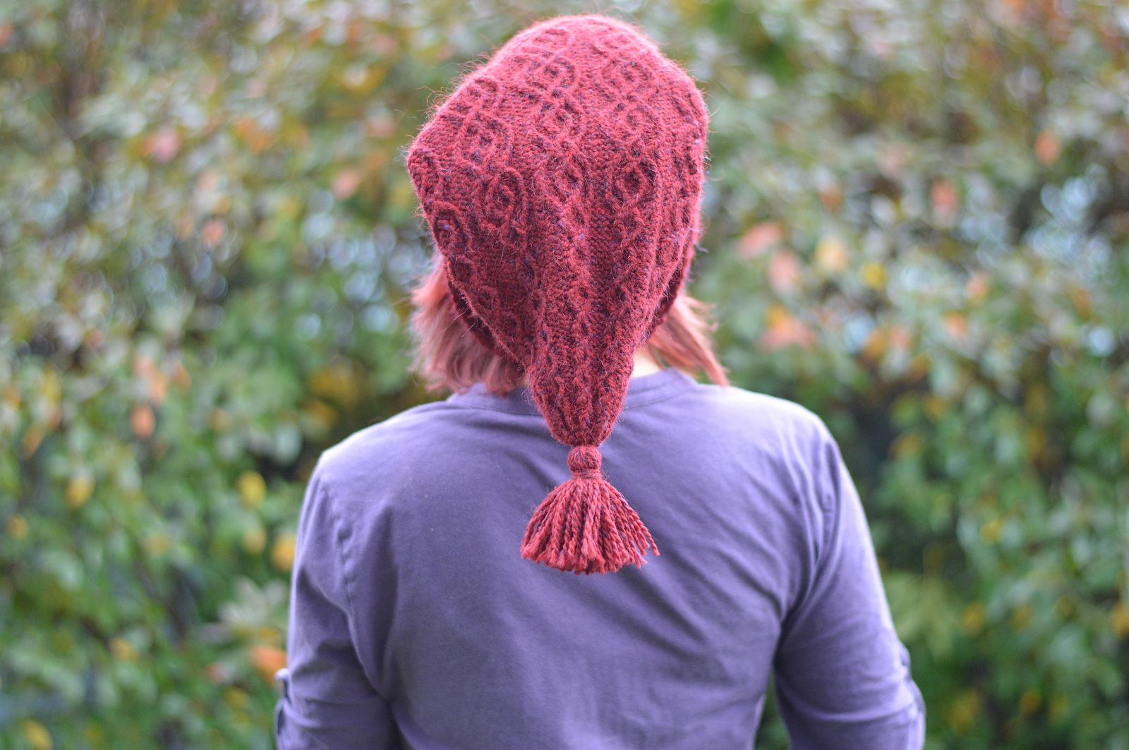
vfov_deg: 18.1
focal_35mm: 75
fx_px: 2349
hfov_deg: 27.0
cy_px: 375
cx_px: 564
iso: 400
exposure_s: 1/400
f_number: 1.8
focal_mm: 50
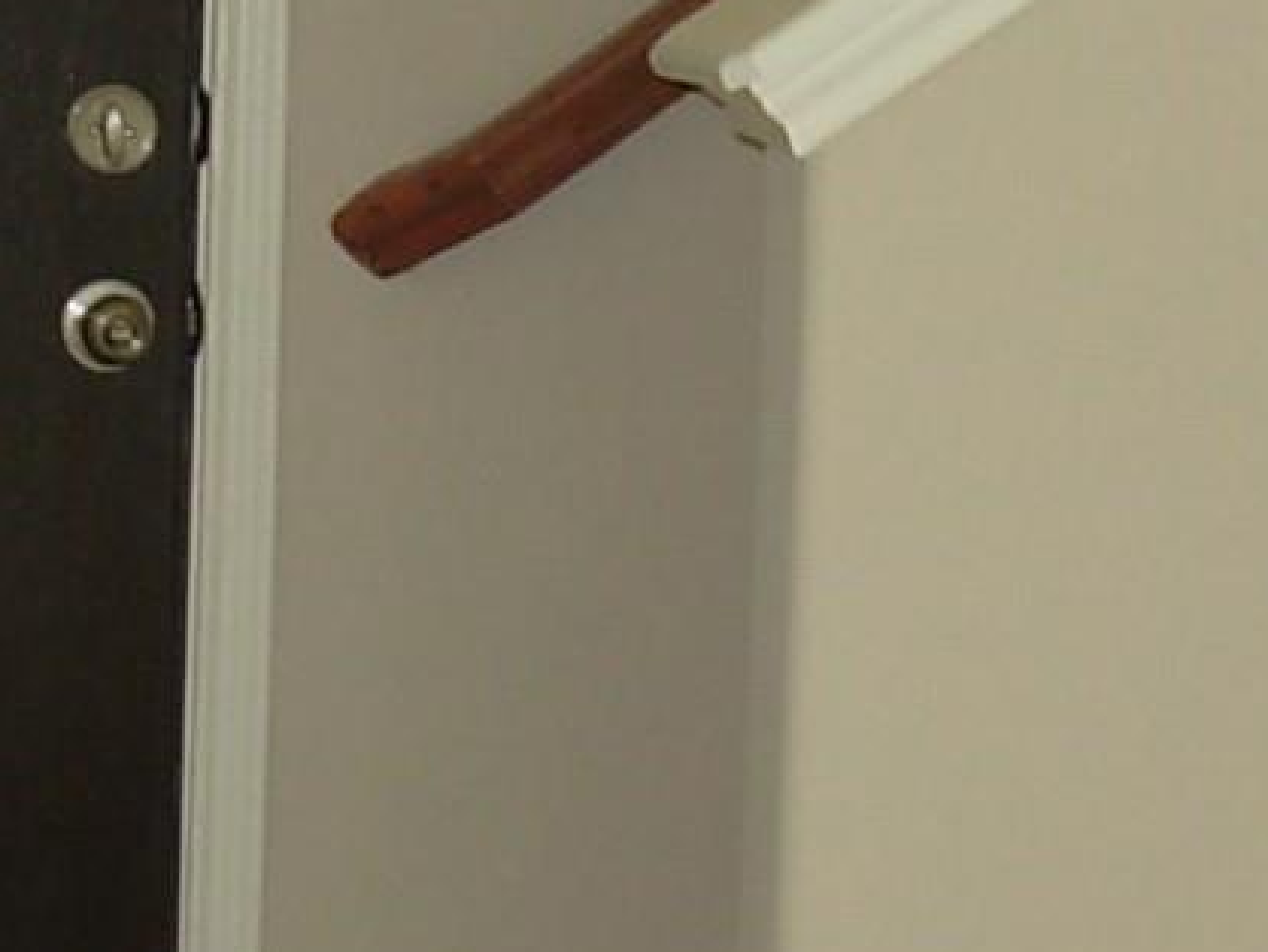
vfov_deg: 8.0
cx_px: 670
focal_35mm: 186
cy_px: 461
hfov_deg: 10.6
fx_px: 6817
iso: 50
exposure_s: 1/32
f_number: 2.9
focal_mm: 6.3
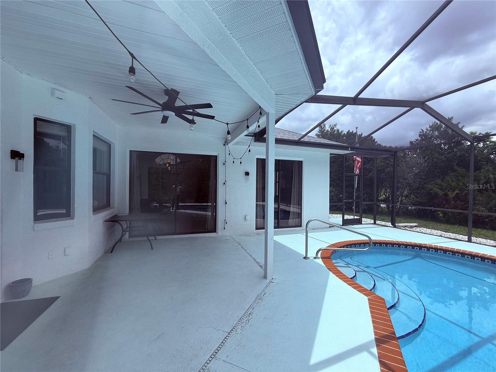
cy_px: 186
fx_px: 201
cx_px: 248
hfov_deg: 102.1
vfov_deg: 85.7
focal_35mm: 14
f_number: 2.2
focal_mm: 2.22
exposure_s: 1/799
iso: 50
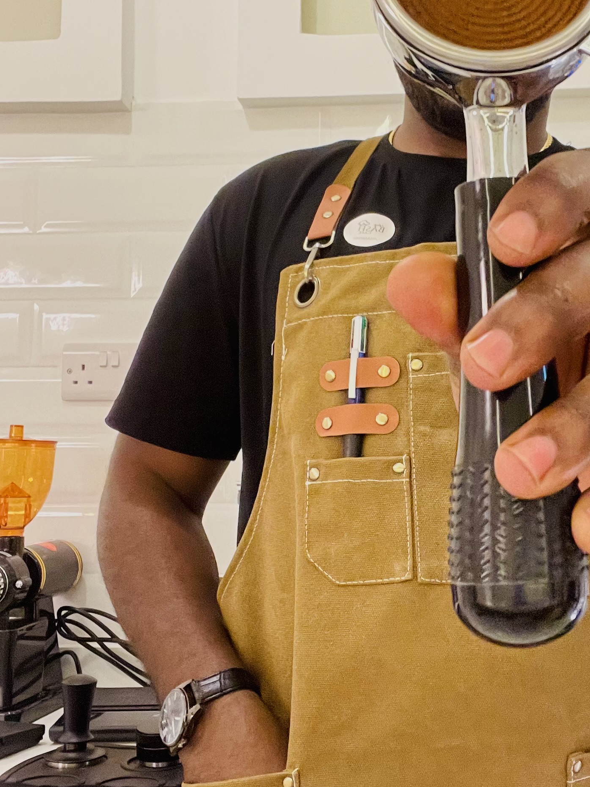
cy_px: 332
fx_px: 1136
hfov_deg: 28.6
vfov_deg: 38.1
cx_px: 457
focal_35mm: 50
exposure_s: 1/50
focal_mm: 2.71
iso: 250
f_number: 2.2
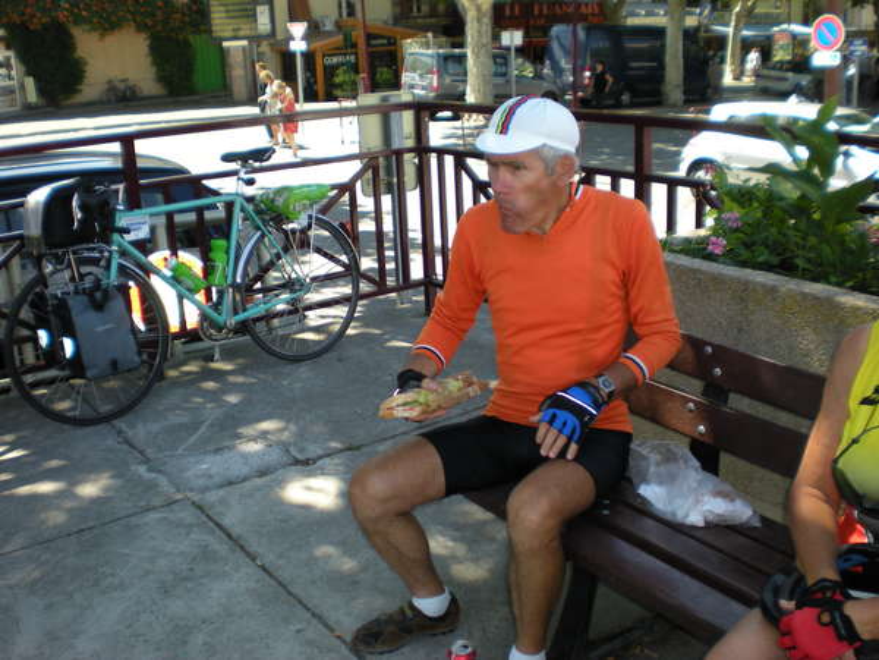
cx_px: 440
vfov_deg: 37.7
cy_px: 330
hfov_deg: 49.0
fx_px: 965
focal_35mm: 38
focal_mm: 6.3
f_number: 3.1
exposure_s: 1/166
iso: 64
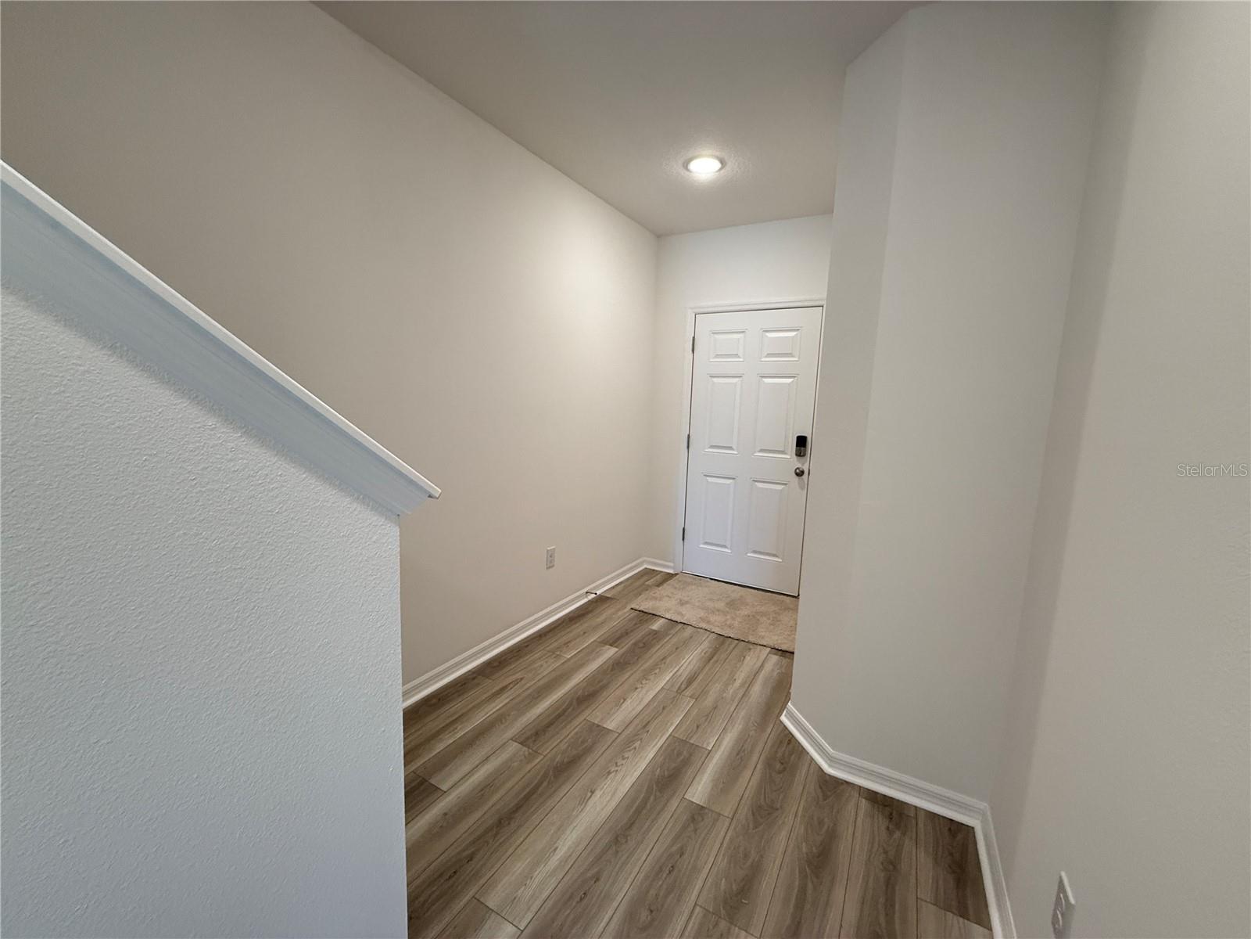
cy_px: 470
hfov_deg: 102.1
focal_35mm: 14
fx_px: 506
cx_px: 626
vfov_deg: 85.7
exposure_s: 1/120
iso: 200
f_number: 2.2
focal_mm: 2.22
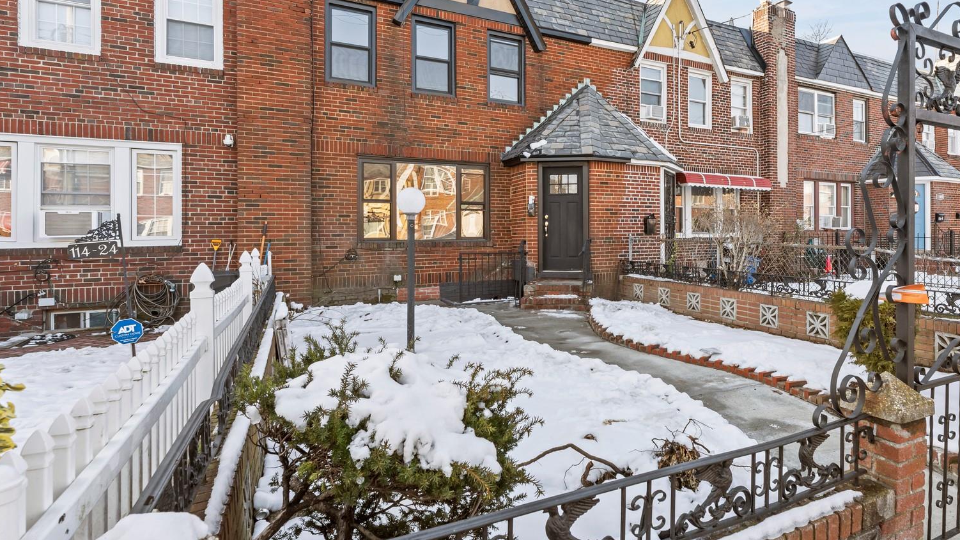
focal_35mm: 20
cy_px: 230
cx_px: 579
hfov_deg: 85.5
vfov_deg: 55.7
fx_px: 509
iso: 1000
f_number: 7.1
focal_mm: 14
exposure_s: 1/250
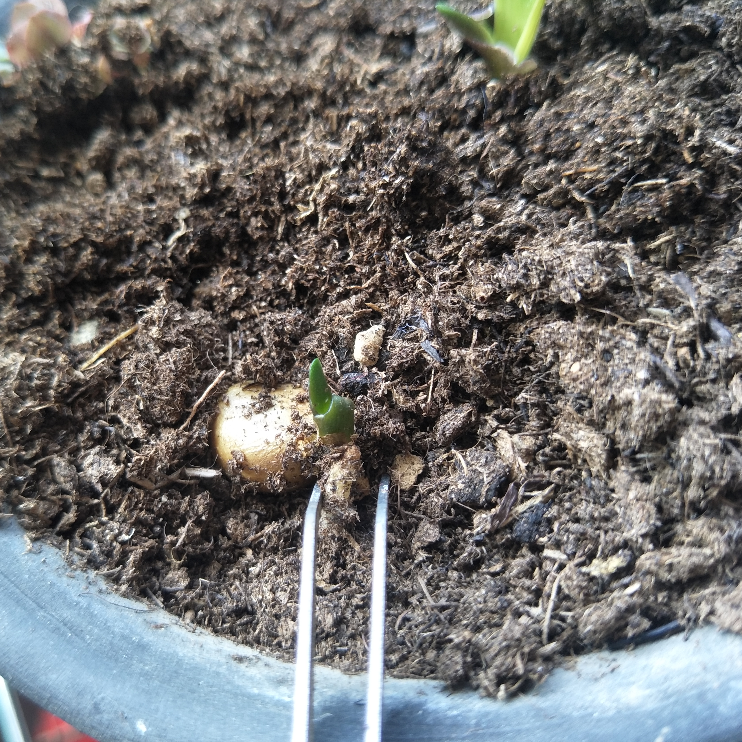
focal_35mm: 29
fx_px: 703
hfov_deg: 55.1
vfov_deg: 55.6
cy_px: 374
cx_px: 288
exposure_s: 1/50
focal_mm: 4.1
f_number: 1.7
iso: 77
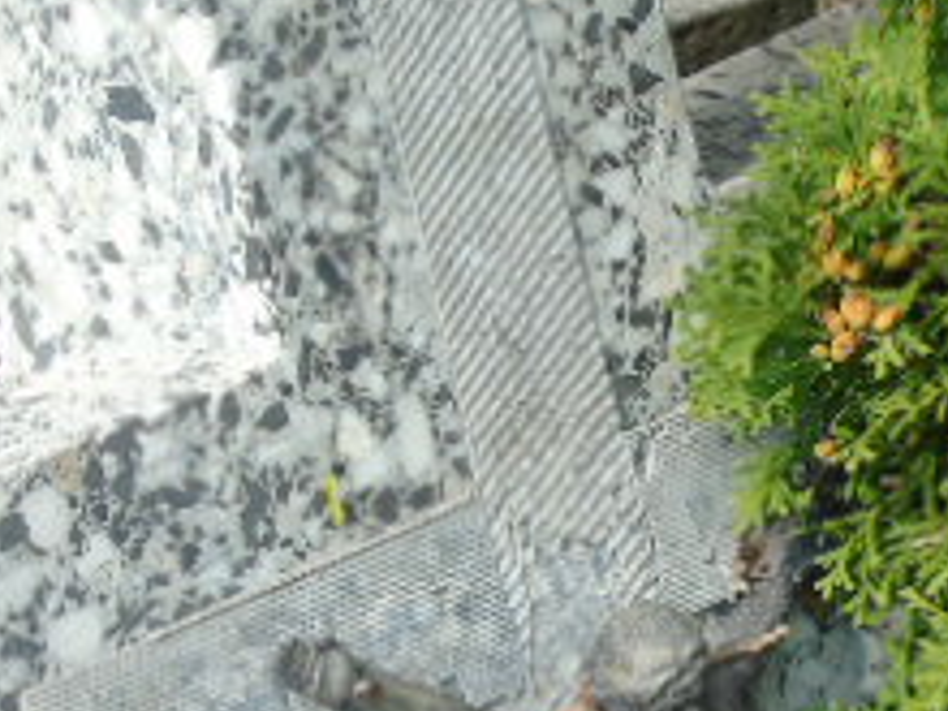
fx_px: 5669
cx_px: 664
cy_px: 939
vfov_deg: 7.1
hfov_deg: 9.5
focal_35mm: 207
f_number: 4.7
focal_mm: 13
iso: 80
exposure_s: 1/200
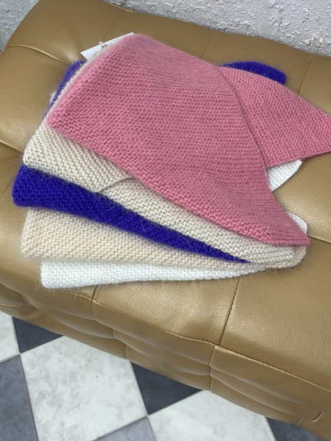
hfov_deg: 38.6
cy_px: 160
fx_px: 472
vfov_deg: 49.6
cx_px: 180
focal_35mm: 37
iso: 64
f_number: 1.6
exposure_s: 1/103
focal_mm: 4.2
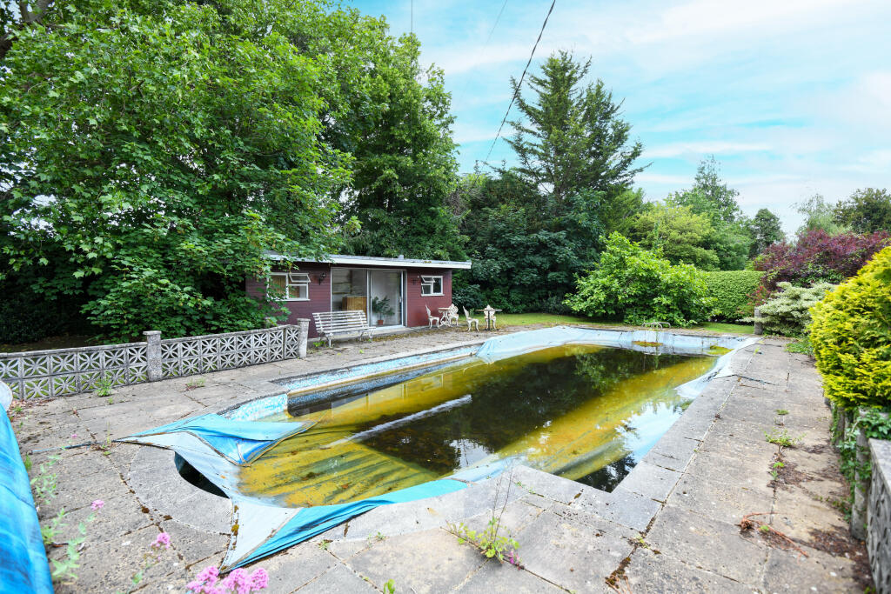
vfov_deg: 73.8
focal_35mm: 16
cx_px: 446
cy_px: 297
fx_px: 396
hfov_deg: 96.7
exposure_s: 1/160
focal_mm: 16
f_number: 6.3
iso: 250
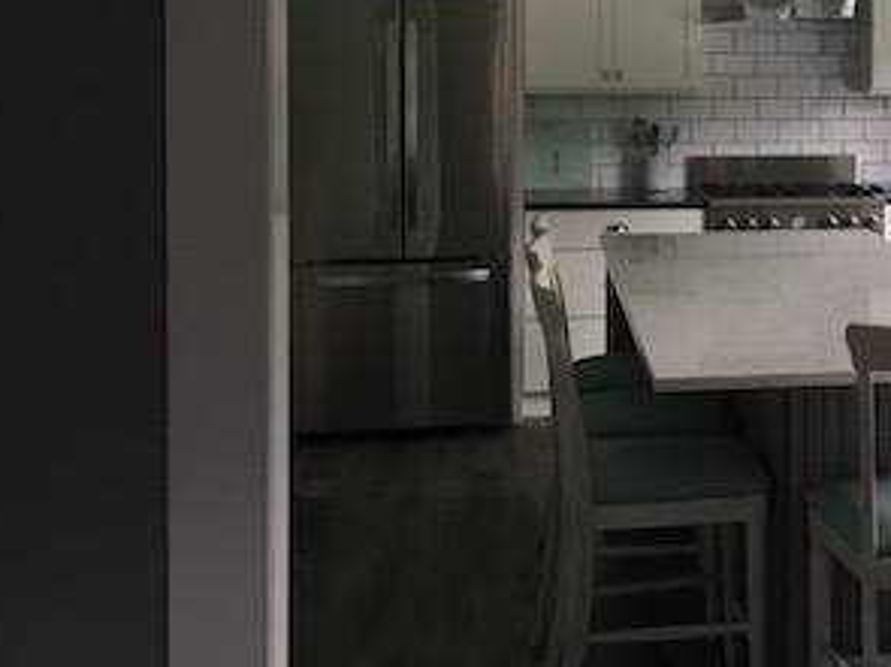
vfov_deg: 22.9
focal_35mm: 63
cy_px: 115
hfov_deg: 28.3
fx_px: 1621
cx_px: 945
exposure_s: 1/30
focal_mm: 4.15
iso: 64
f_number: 2.2
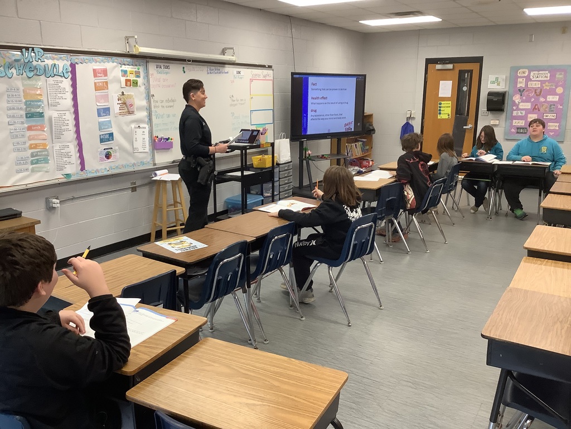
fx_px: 511
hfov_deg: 58.4
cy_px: 214
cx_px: 286
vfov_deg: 45.4
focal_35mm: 31
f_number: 2.4
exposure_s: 1/60
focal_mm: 3.3
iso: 125
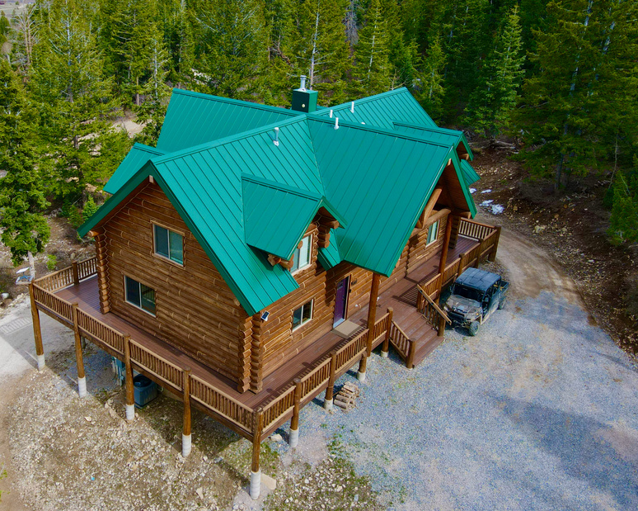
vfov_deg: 47.1
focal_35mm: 31
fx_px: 585
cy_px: 244
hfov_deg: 56.3
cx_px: 226
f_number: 2.8
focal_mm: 4.5
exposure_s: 1/320
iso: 100
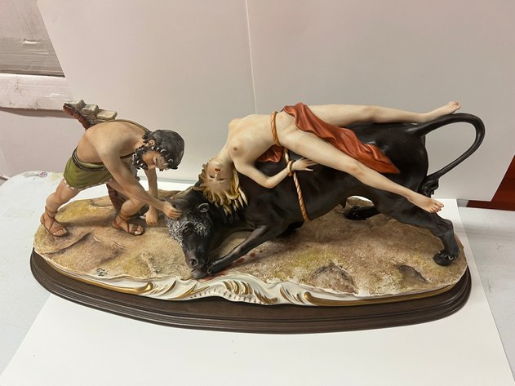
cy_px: 193
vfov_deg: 53.0
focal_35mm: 26
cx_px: 258
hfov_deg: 67.3
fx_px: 387
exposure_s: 1/60
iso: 100
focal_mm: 5.7
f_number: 1.5
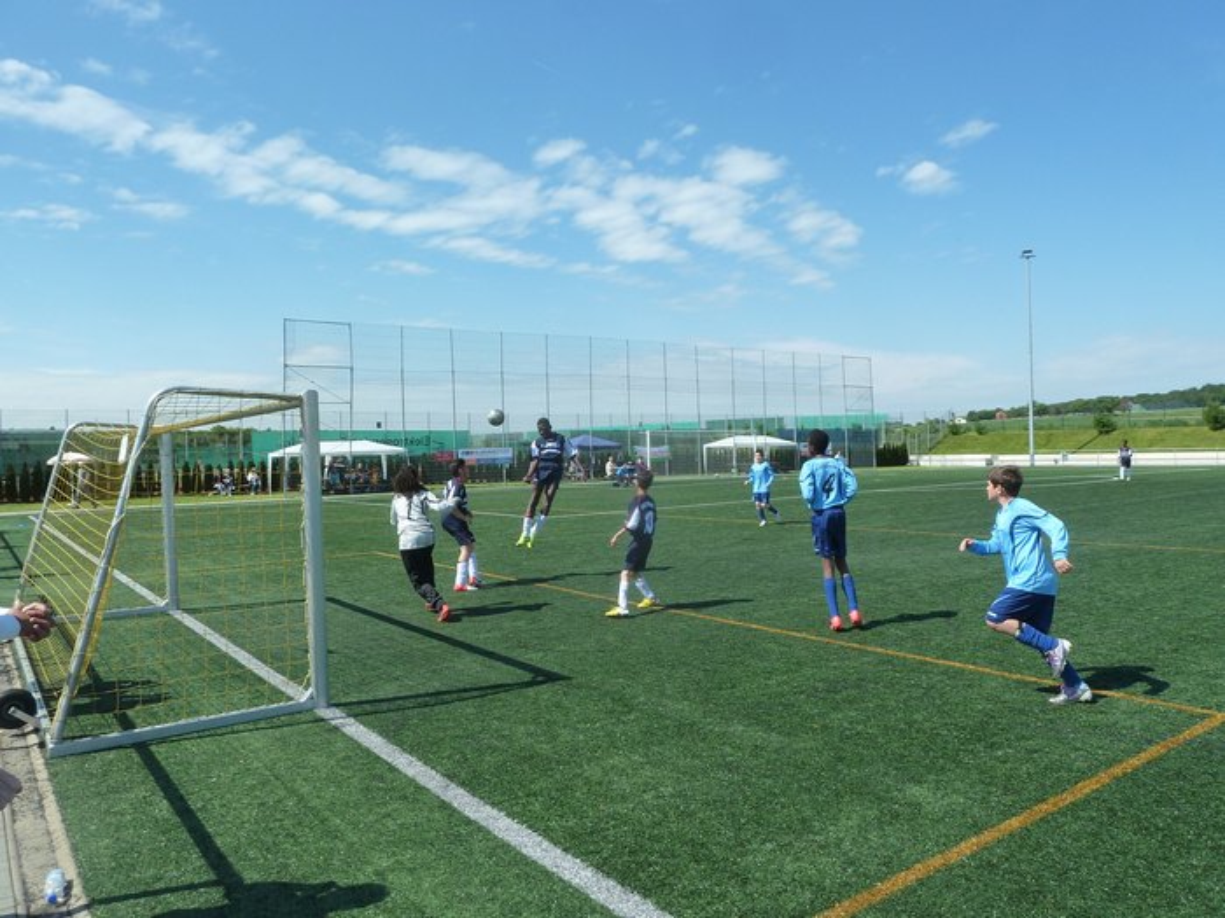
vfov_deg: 54.9
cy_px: 459
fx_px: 885
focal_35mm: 25
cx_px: 612
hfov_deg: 69.4
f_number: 4.5
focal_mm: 4.1
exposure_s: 1/400
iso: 125
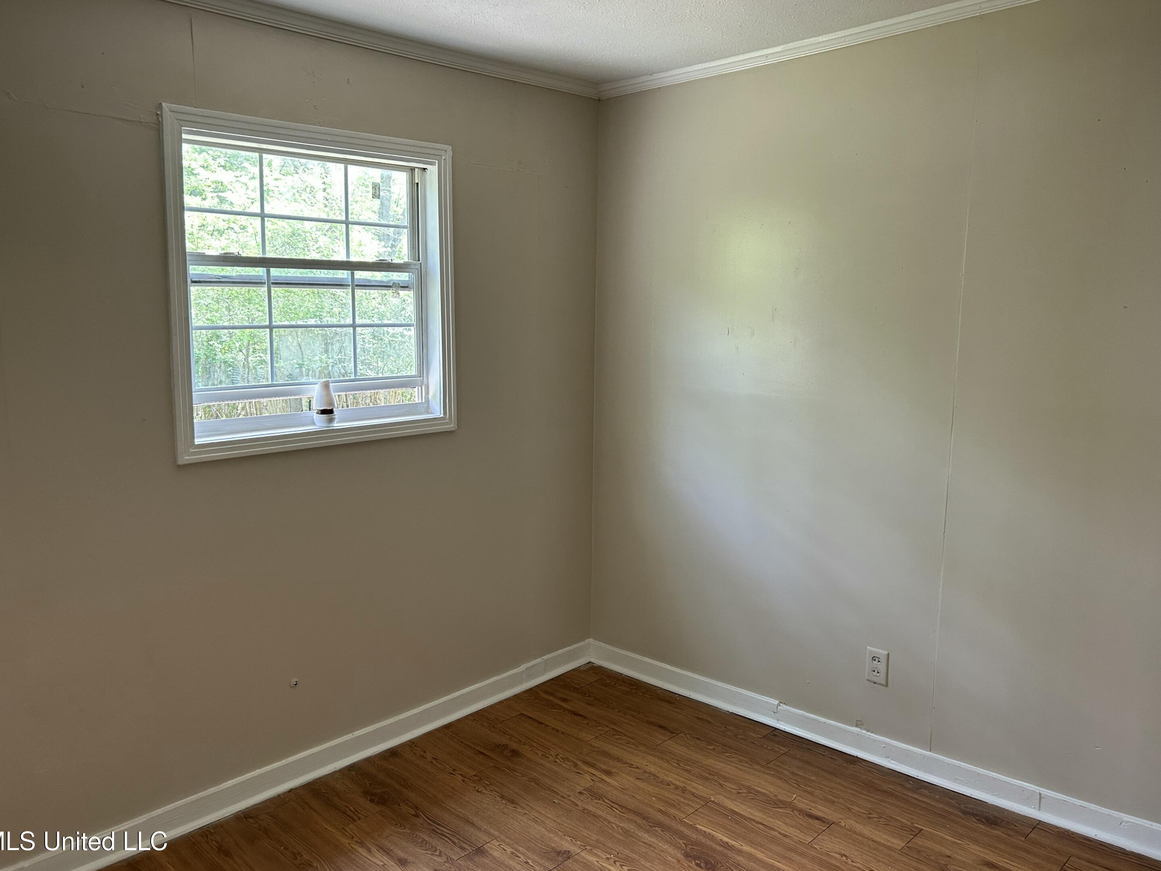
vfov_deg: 51.4
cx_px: 585
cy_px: 430
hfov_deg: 65.3
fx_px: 906
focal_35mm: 27
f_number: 1.5
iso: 125
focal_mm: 5.7
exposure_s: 1/120
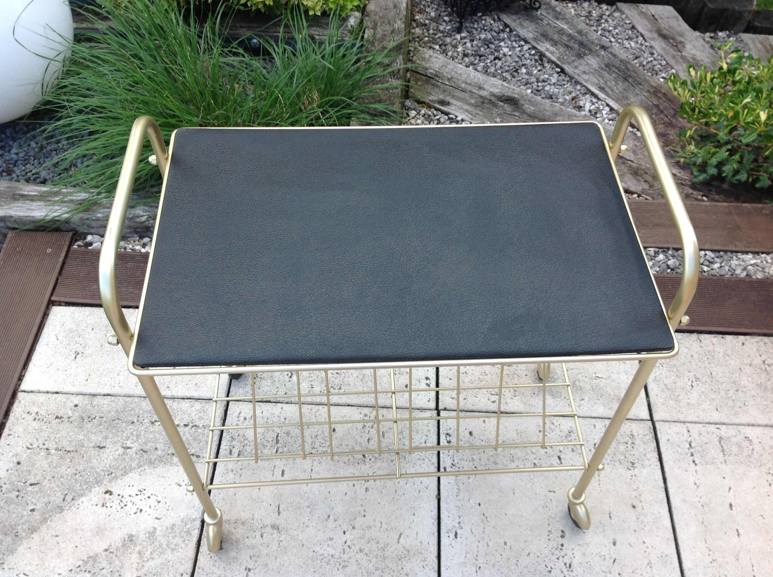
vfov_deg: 40.6
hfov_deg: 52.7
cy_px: 288
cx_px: 386
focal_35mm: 35
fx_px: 780
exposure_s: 1/142
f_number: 2.4
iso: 50
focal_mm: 4.28
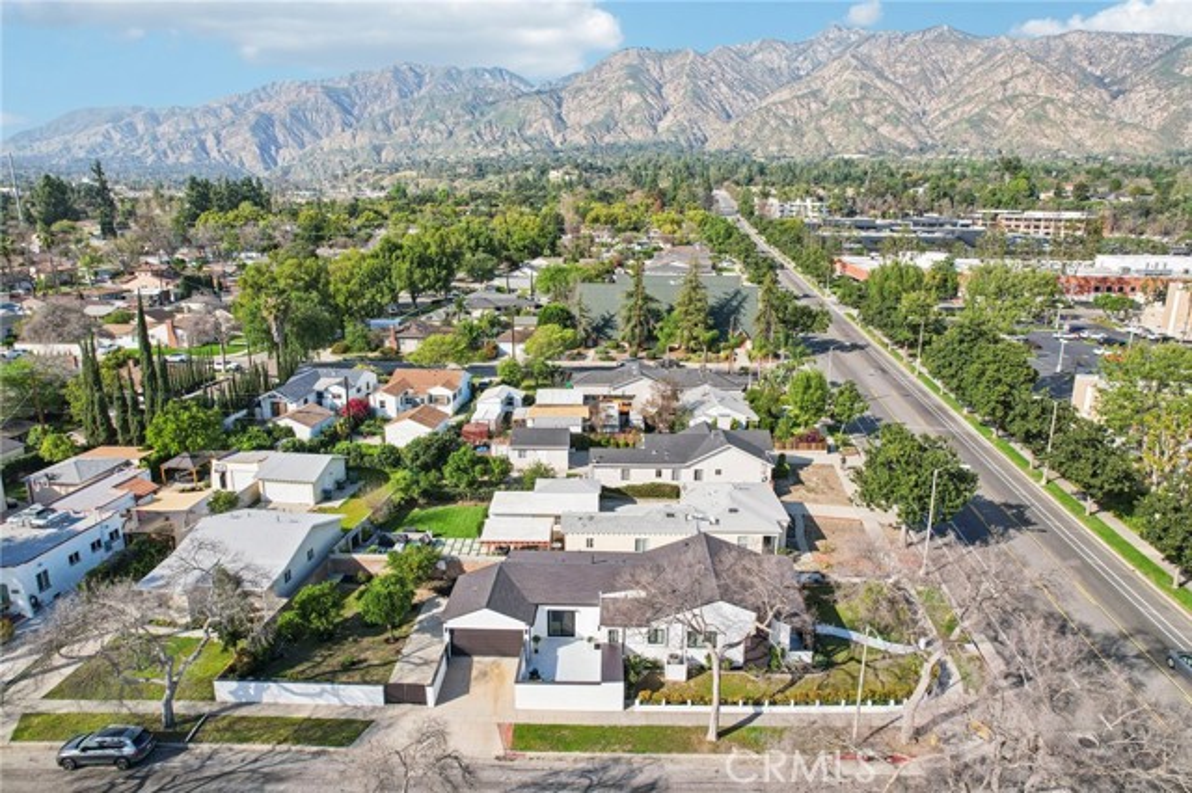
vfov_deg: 57.2
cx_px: 596
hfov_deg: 78.6
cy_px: 396
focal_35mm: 22
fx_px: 728
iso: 140
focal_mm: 8.4
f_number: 2.8
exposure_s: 1/1600
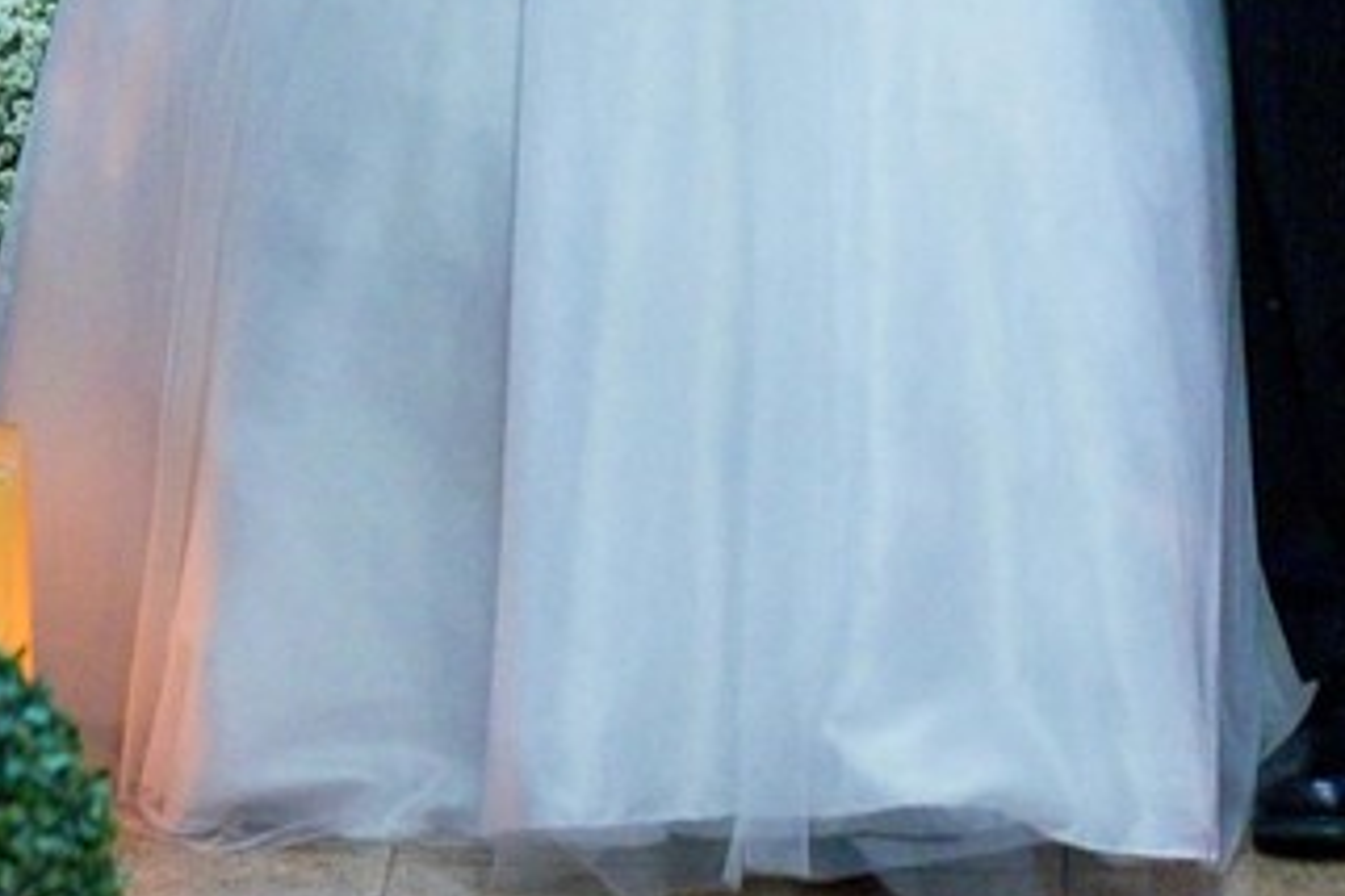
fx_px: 11730
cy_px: -653
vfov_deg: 4.3
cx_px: 721
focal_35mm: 314
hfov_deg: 6.6
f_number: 3.2
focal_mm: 56
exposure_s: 1/100
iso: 5000
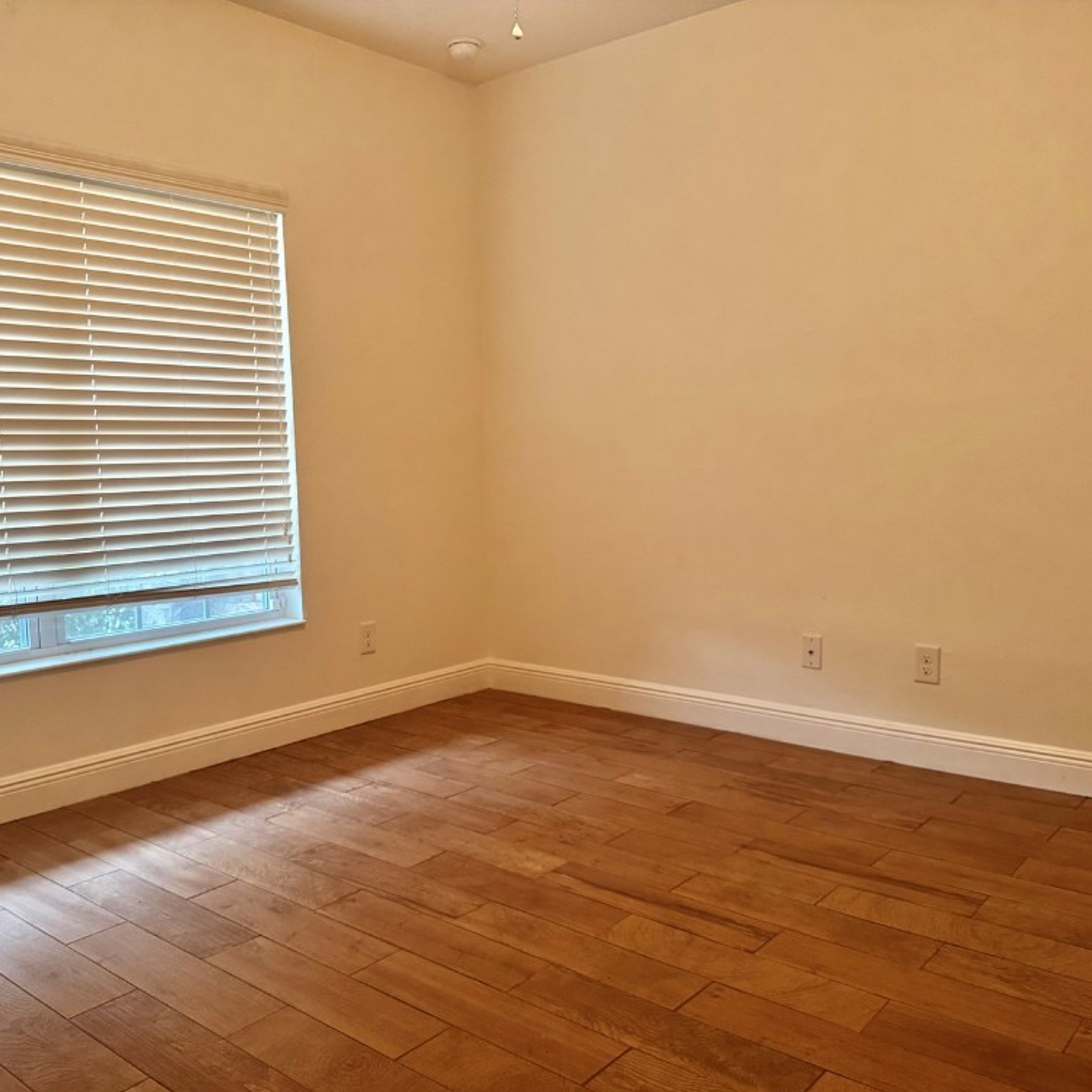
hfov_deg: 55.5
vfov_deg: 55.6
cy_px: 557
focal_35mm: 29
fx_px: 1035
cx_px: 499
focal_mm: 6.76
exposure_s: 1/60
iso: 320
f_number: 1.78
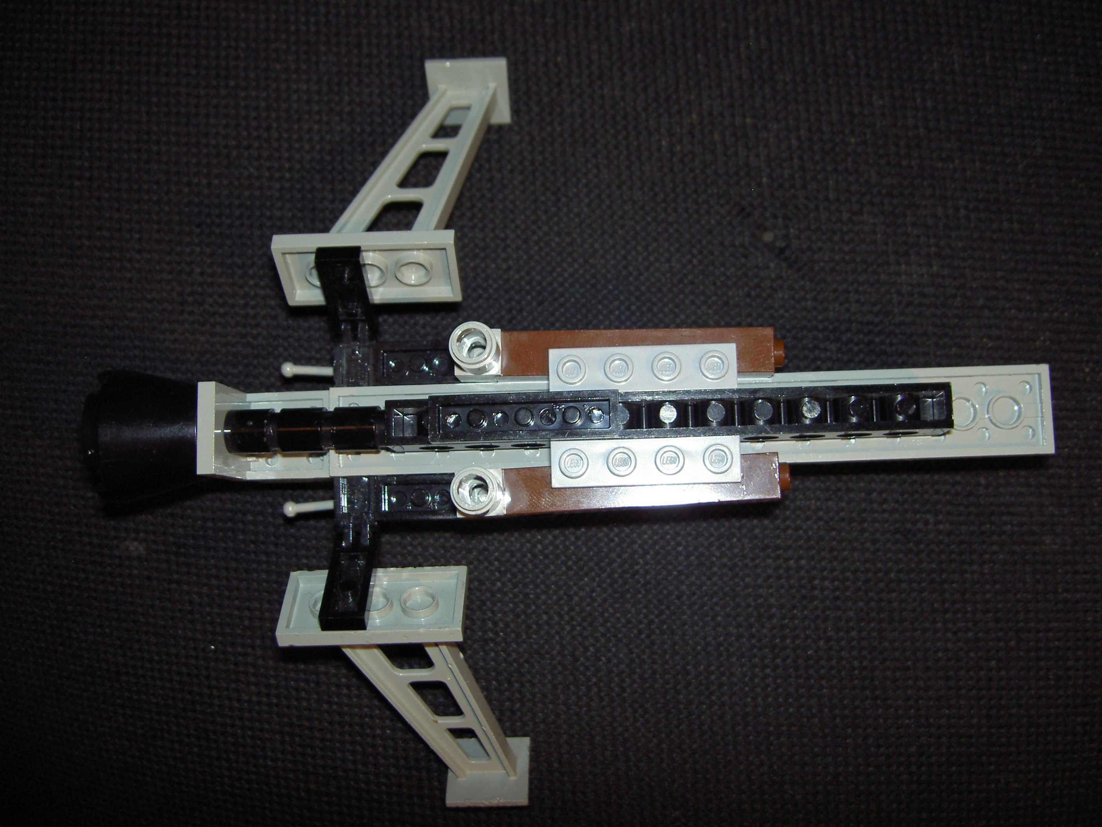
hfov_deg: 47.9
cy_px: 414
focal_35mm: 39
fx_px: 1242
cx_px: 551
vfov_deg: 36.8
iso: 100
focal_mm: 8
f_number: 2.8
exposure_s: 1/60
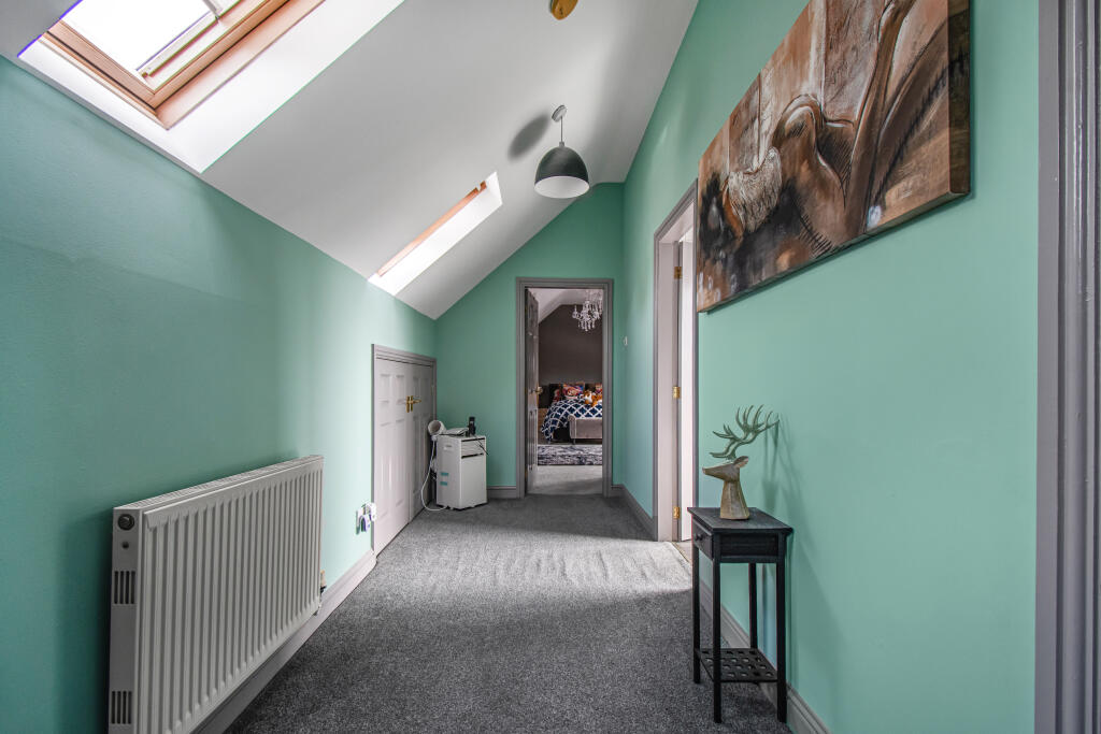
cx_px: 550
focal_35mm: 15
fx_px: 459
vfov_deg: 77.3
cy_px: 367
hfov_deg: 100.4
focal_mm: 10
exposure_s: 1/15
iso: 400
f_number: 8
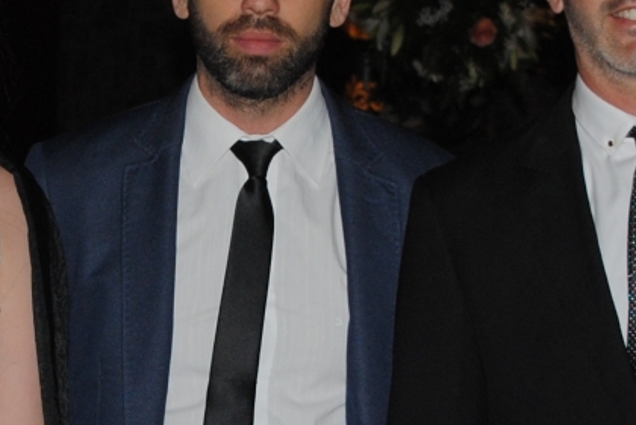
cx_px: 242
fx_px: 2936
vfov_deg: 8.3
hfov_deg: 12.4
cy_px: 342
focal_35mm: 166
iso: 200
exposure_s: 1/60
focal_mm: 24
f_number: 4
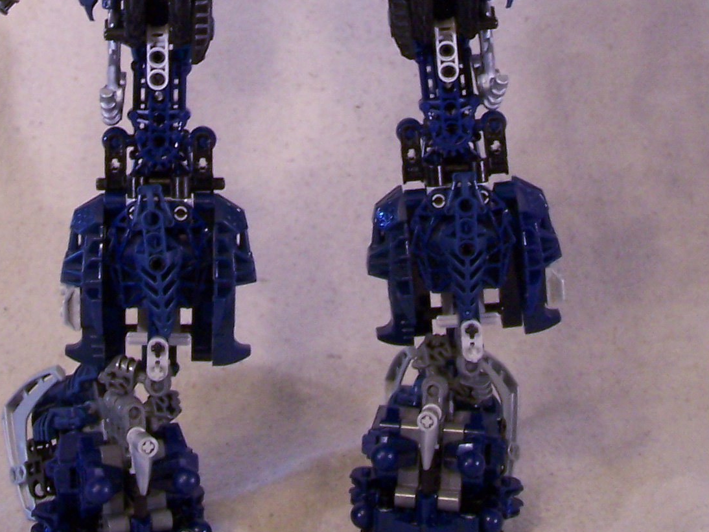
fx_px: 2315
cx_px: 303
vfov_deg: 12.7
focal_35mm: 113
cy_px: -171
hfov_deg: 17.4
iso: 140
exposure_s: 1/8
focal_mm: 8
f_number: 3
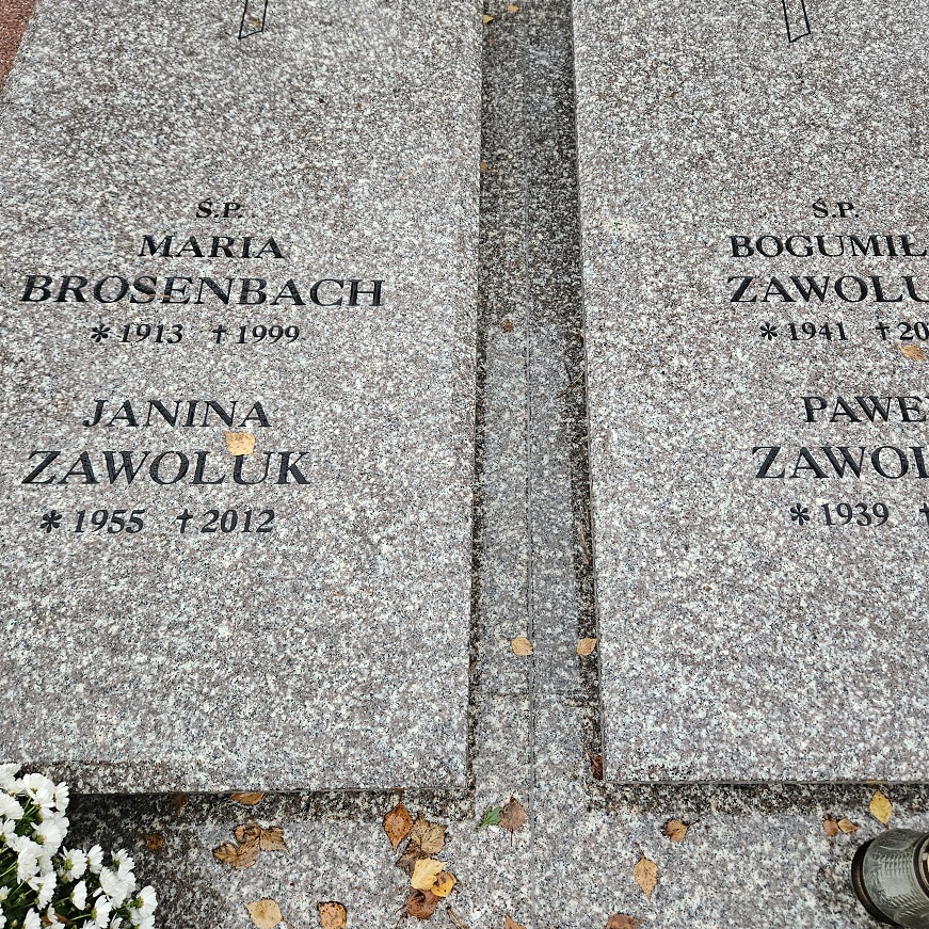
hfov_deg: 57.1
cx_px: 531
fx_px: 850
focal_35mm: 28
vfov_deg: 57.3
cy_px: 460
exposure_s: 1/100
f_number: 1.8
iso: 200
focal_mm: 5.4
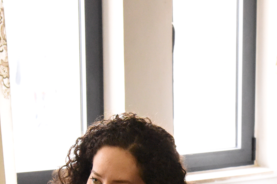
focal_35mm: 146
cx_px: 227
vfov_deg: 9.2
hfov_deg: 14.0
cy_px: 253
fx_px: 1123
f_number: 8
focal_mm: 48
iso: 12800
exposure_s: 1/250
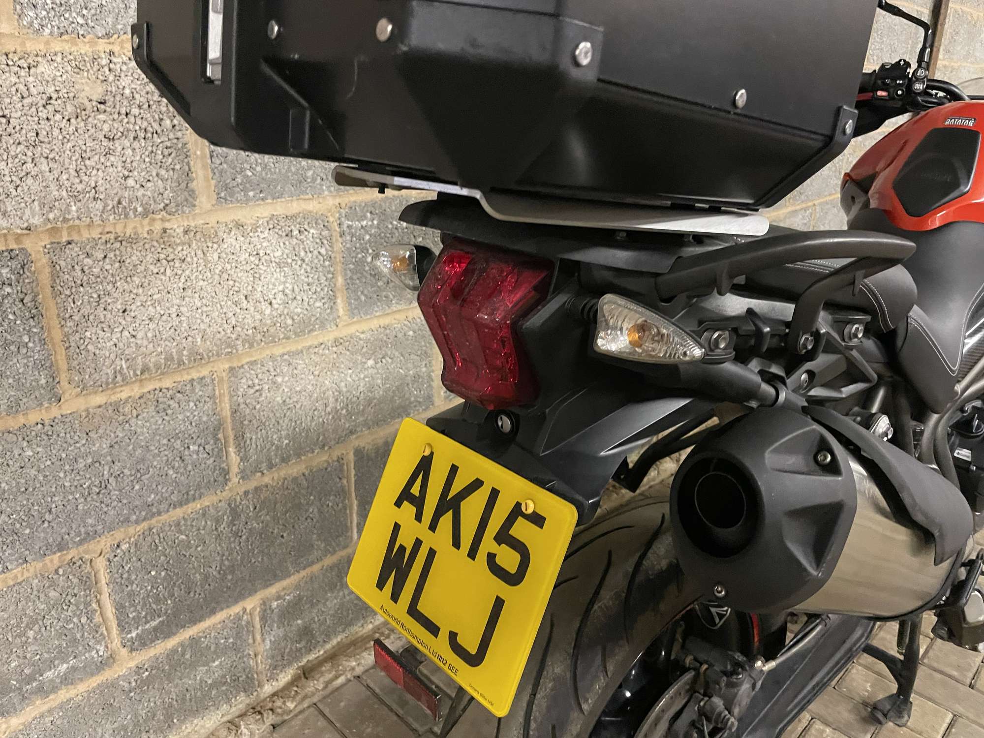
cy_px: 369
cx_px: 492
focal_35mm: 26
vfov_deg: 53.1
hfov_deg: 67.3
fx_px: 739
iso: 640
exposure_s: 1/25
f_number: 1.6
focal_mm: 4.2
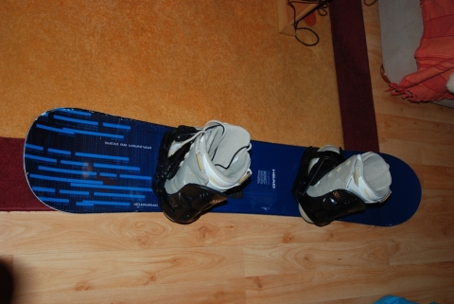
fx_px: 492
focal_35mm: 39
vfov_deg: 34.3
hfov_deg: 49.5
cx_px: 227
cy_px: 152
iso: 200
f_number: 4
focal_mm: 26
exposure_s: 1/60
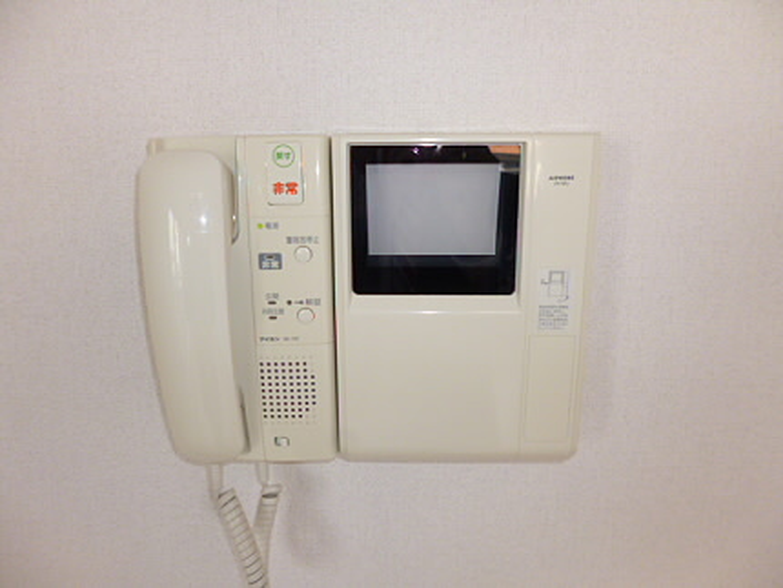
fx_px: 543
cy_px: 294
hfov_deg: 71.6
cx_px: 392
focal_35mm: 24
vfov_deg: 56.9
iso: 100
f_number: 2.5
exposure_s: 1/60
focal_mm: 4.3
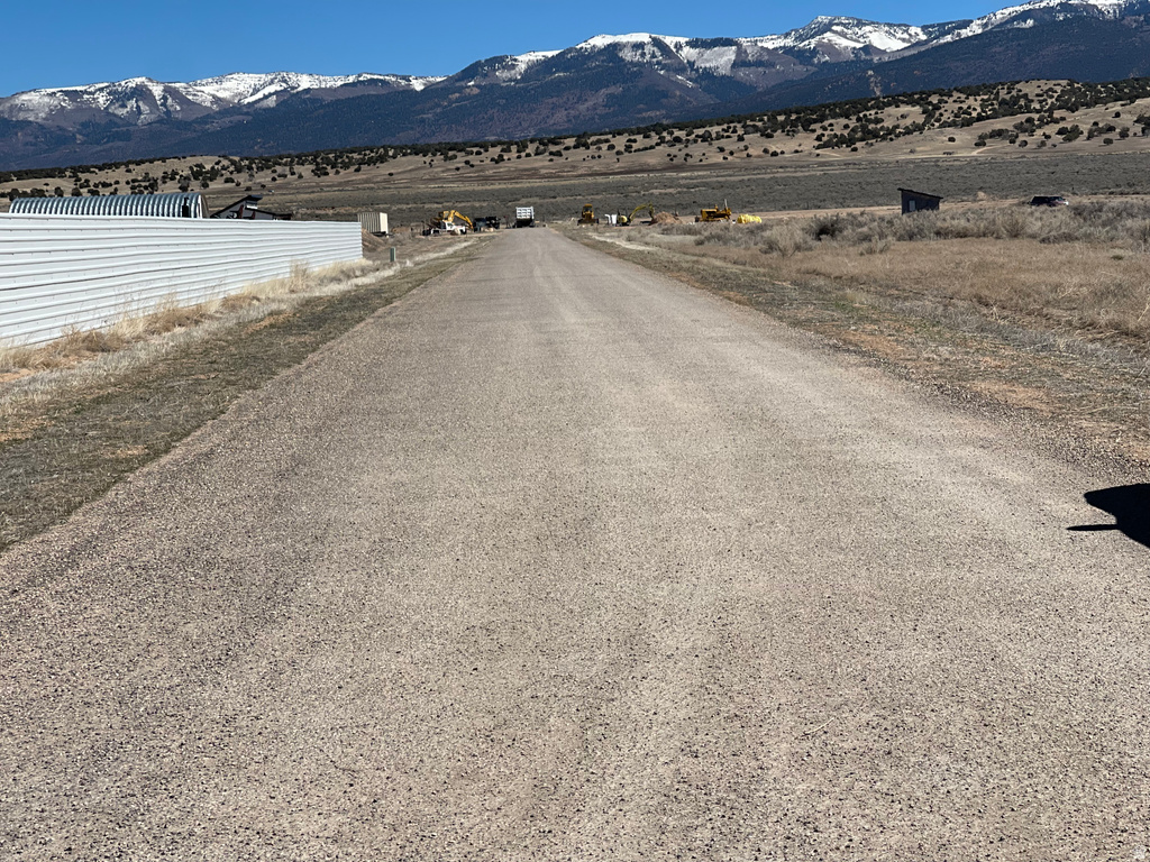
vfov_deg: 22.9
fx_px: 2126
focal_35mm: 64
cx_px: 575
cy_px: 431
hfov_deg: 30.3
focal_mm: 7.5
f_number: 2.2
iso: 32
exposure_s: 1/3311
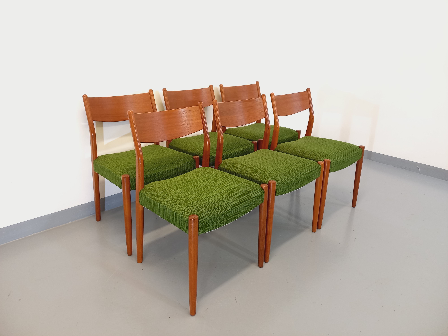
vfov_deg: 54.9
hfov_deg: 69.4
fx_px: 324
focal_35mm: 25
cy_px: 168
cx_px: 224
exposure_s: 1/49
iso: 250
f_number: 1.8
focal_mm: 4.65
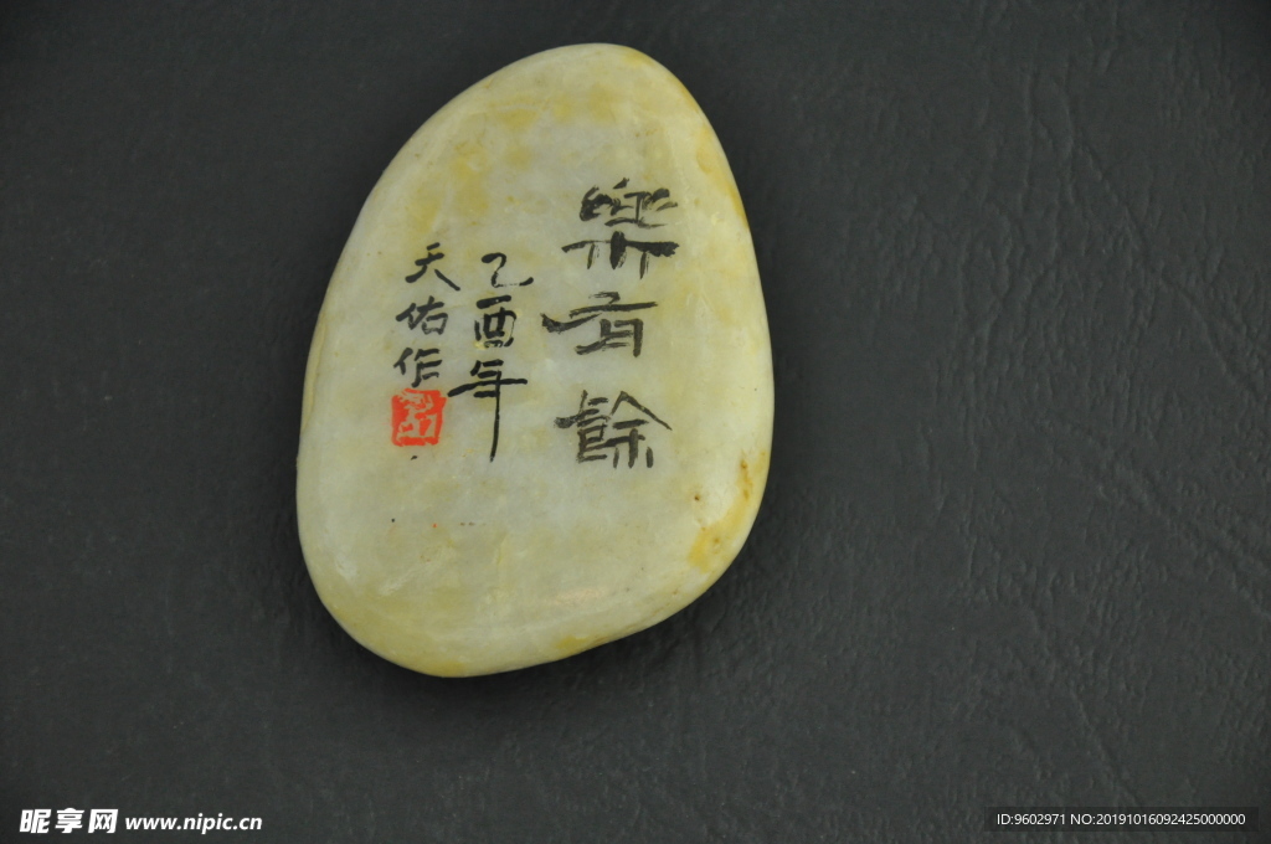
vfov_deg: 8.7
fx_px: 5554
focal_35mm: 158
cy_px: 422
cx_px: 636
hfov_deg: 13.1
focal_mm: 105
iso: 1100
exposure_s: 1/4
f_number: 6.3
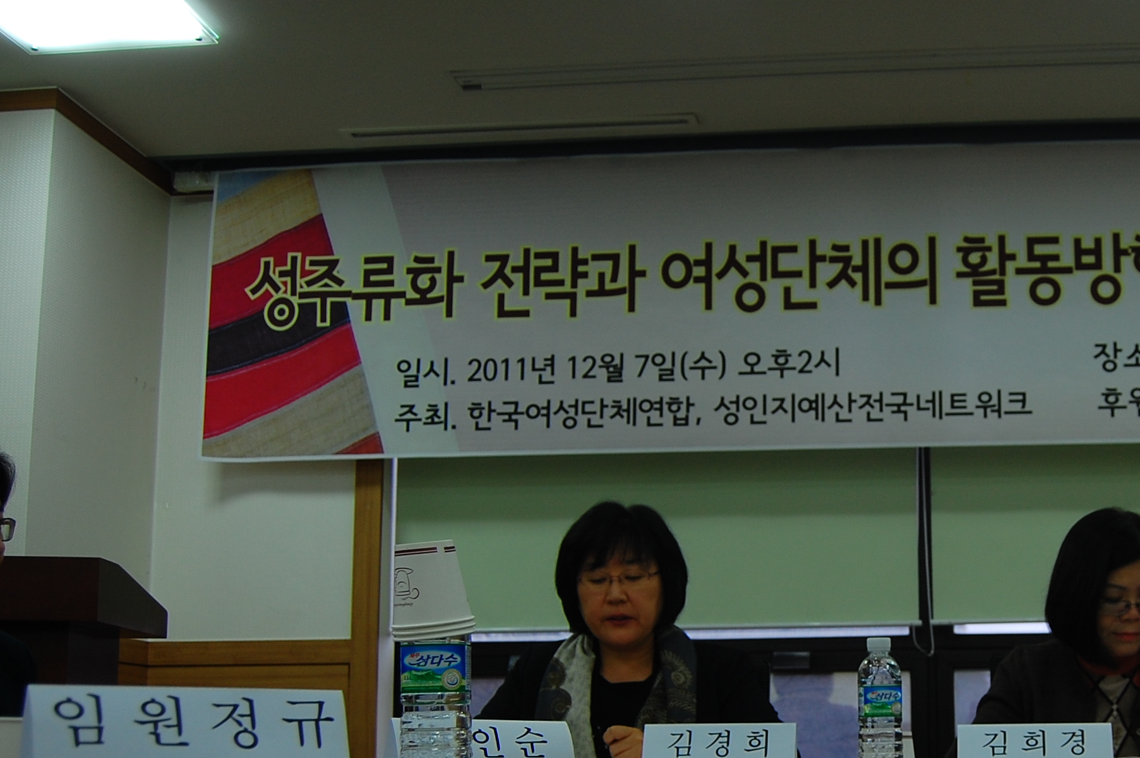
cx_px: 909
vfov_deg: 29.2
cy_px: 601
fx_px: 1424
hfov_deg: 41.8
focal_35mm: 45
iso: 200
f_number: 4
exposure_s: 1/50
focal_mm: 18
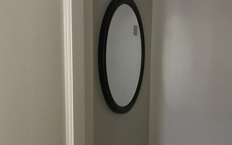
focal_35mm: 69
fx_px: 436
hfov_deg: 29.4
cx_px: 168
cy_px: 142
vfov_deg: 18.4
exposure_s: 1/10
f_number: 2.2
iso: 125
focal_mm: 4.15
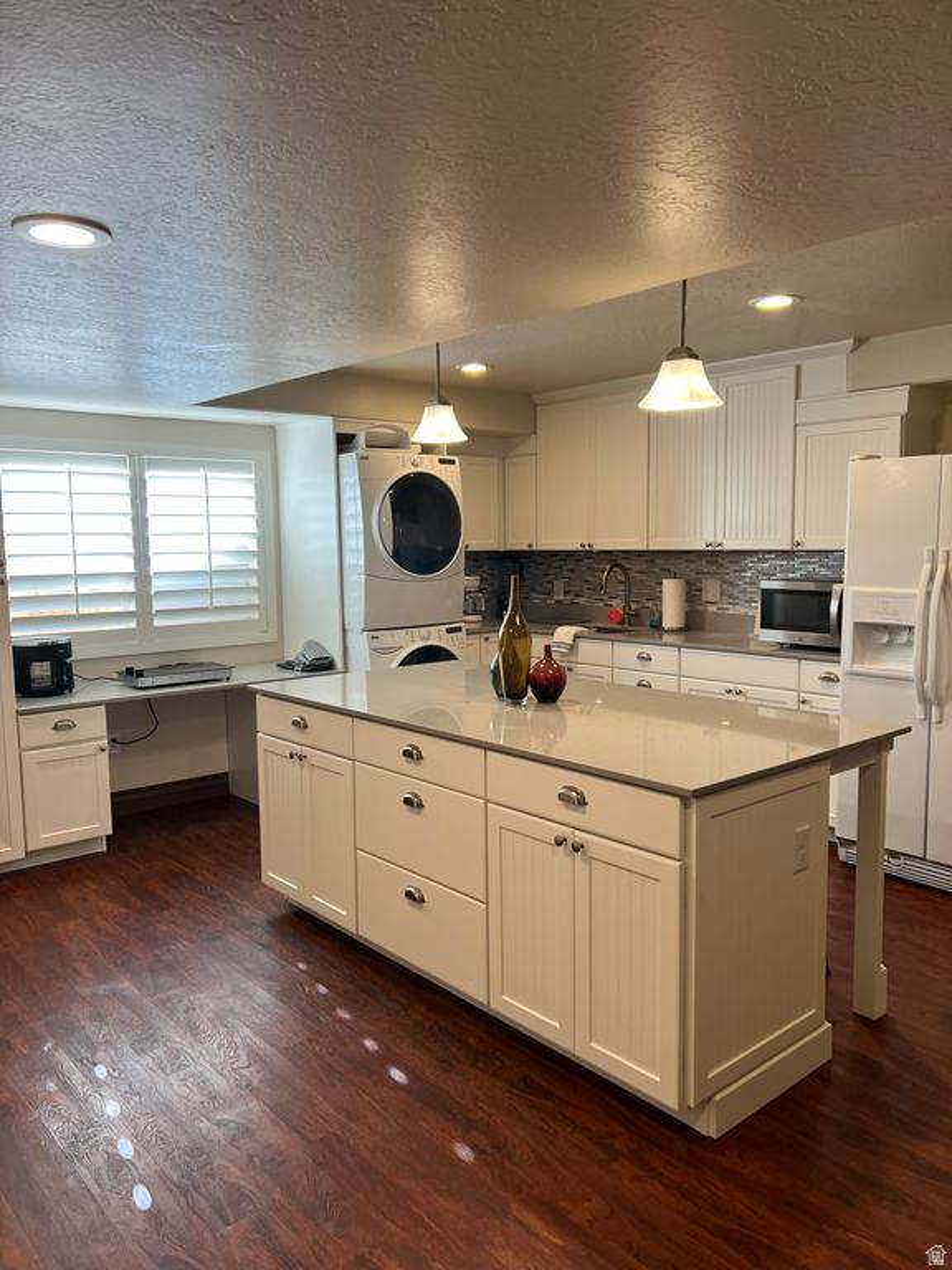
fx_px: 953
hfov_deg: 53.1
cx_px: 476
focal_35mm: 26
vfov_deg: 67.3
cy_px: 635
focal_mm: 5.7
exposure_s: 1/120
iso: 100
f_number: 1.5
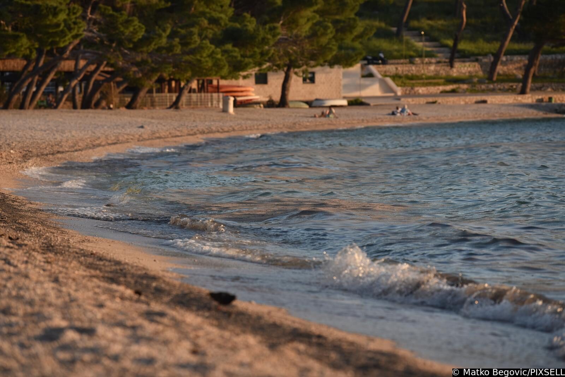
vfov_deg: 6.9
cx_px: 282
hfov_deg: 10.3
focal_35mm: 200
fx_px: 3140
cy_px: 188
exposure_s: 1/500
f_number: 4
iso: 100
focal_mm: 200
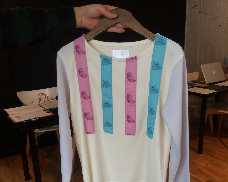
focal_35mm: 38
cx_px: 114
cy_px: 128
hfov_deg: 47.9
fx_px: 256
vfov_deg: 38.5
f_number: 2.2
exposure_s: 1/33
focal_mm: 4.15
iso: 50
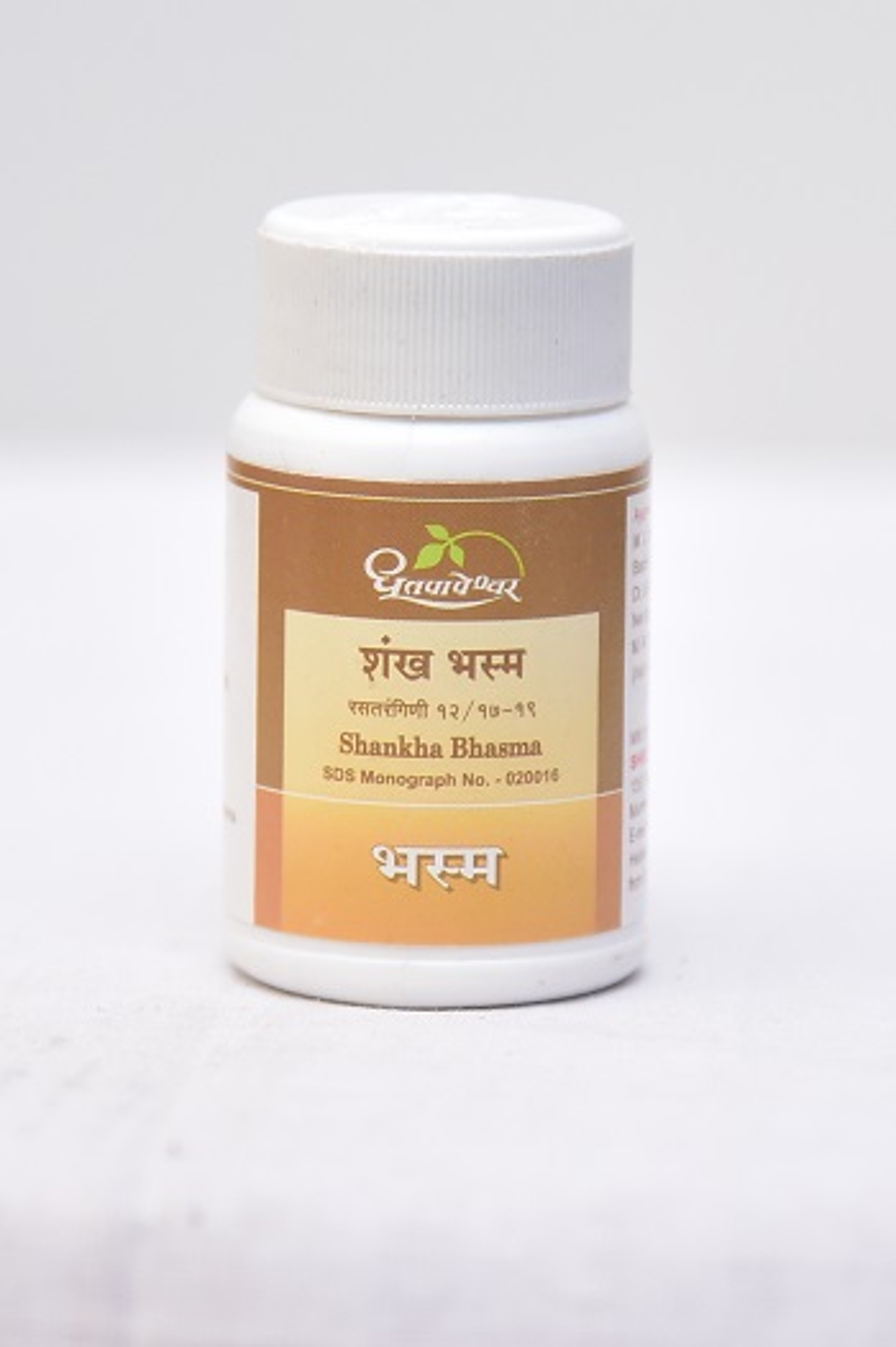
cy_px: 674
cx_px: 448
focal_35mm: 110
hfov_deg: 12.4
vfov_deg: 18.6
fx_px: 4112
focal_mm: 110
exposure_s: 1/160
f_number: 4
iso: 1600
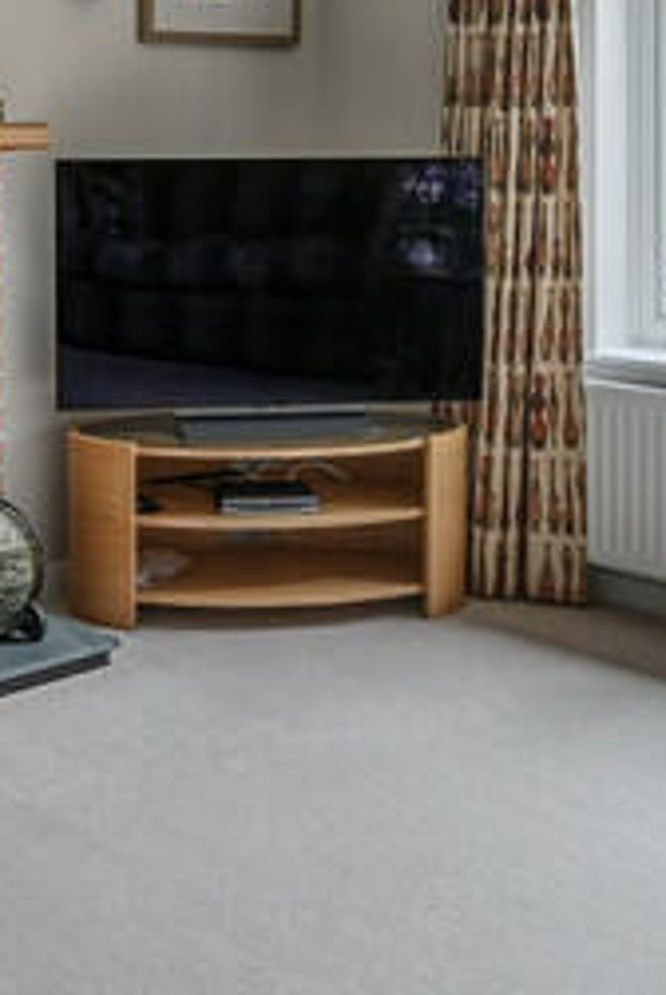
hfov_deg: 23.3
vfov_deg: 32.9
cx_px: 79
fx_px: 1577
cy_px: 61
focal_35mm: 57
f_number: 8
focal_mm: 14
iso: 400
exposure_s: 1/1.25
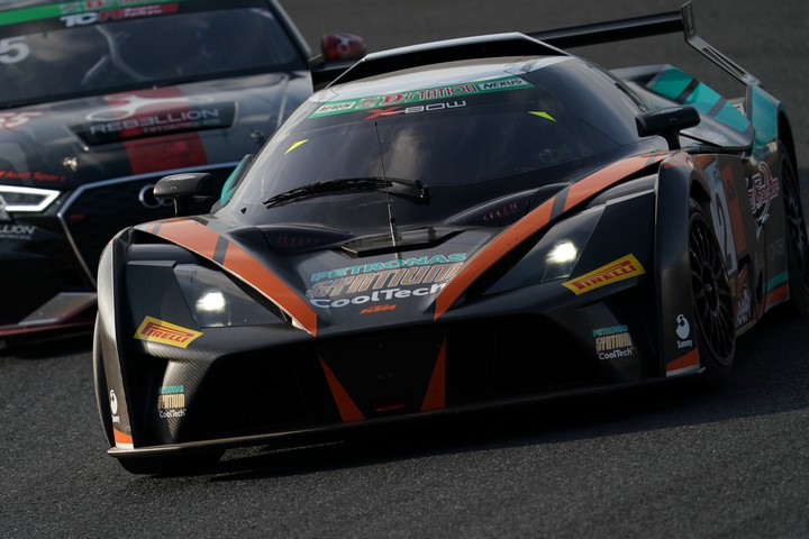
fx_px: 9662
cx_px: 404
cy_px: 270
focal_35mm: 430
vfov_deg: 3.2
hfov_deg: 4.8
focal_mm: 430
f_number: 7.1
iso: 250
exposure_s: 1/800
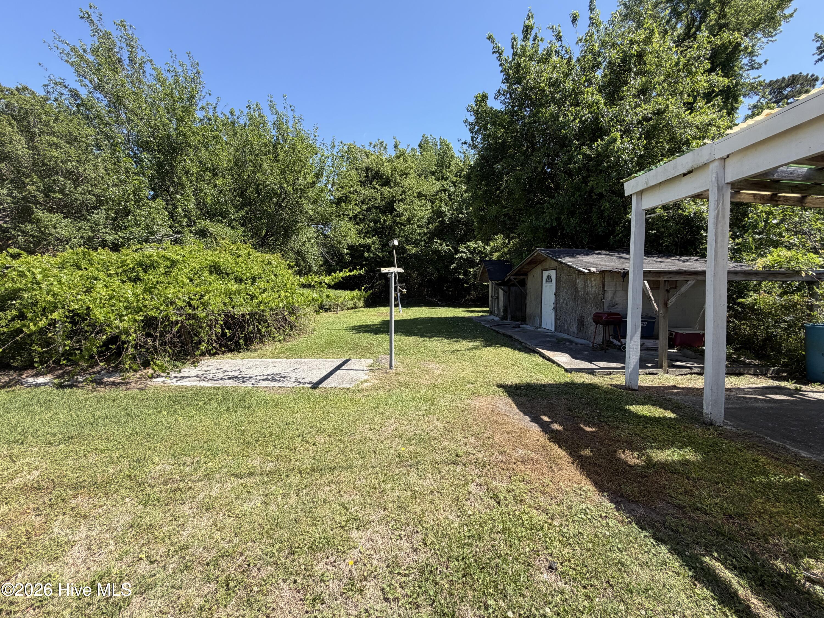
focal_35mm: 14
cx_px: 412
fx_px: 333
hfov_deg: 102.1
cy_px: 309
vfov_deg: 85.7
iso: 40
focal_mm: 2.22
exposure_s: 1/625
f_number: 2.2
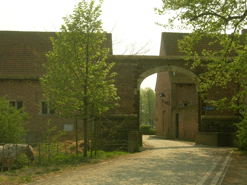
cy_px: 92
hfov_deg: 31.7
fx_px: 435
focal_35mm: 61
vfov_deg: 24.0
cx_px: 124
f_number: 5.9
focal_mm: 12.7
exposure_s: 1/300
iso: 50
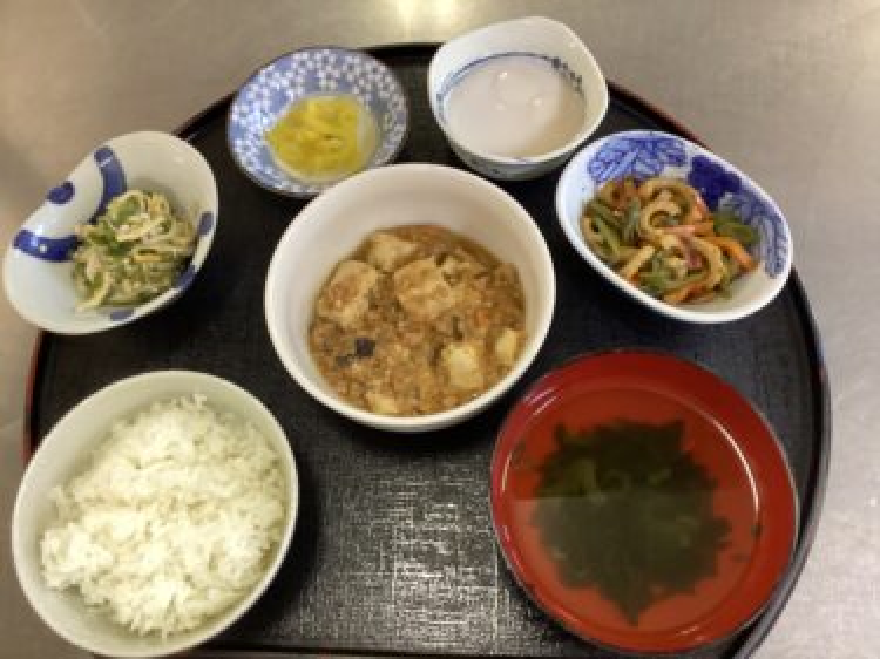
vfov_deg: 45.4
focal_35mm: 31
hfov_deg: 58.4
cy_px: 330
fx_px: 788
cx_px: 440
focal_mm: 3.3
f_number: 2.4
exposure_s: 1/33
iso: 320
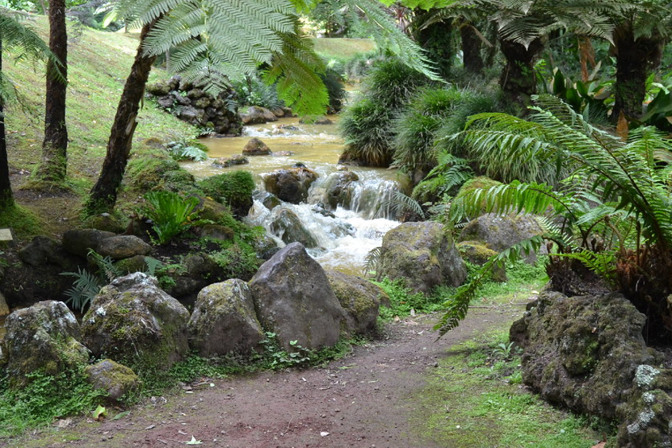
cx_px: 321
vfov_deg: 22.5
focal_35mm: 60
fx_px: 1120
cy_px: 140
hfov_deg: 33.4
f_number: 5.6
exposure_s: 1/125
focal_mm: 26
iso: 400
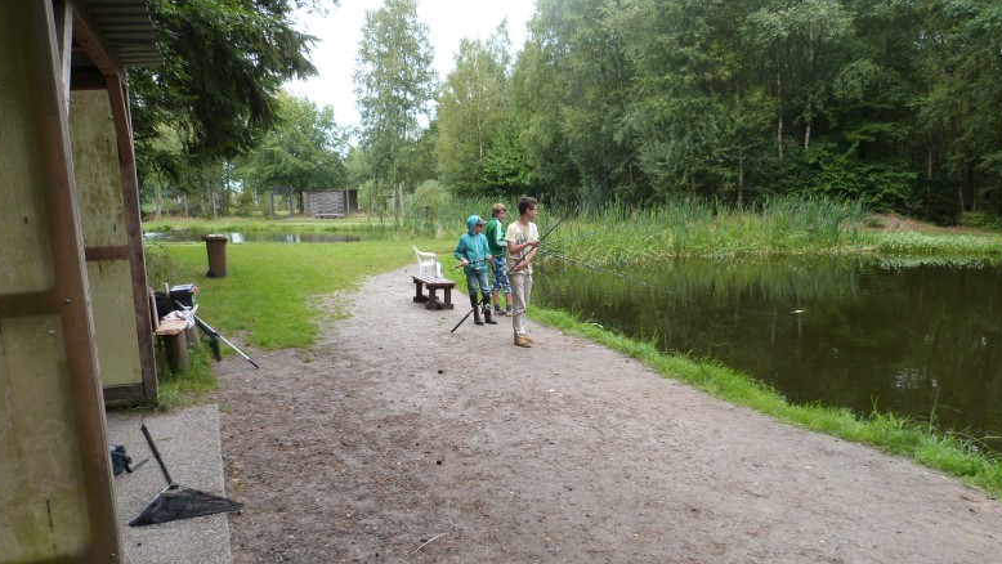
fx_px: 744
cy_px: 332
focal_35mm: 28
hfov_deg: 67.9
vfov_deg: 41.4
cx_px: 500
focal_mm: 4.5
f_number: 3.6
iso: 100
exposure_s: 1/125
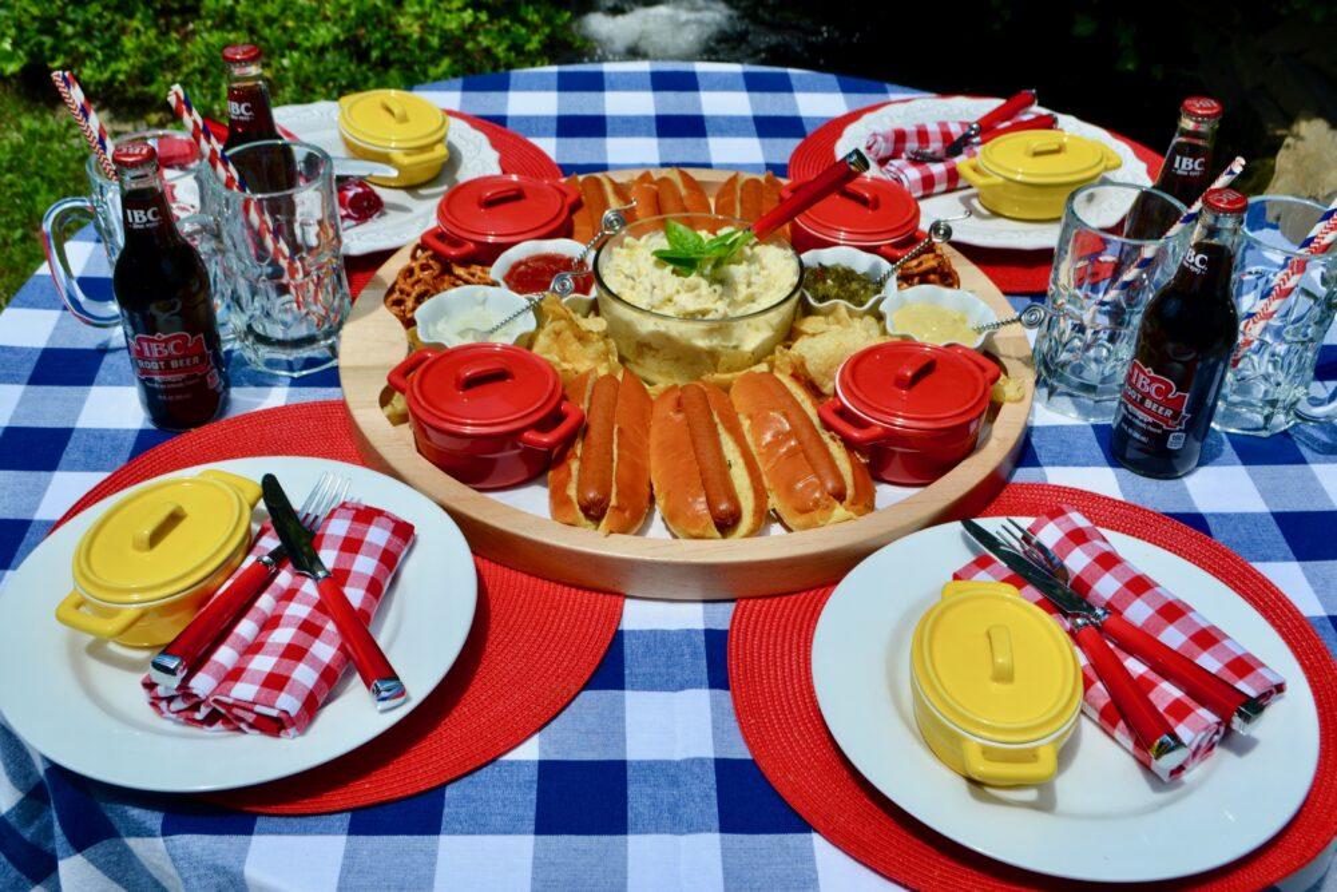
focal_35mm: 39
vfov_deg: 34.2
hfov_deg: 49.5
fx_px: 1449
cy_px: 446
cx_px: 668
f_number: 9
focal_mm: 26
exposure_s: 1/320
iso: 100
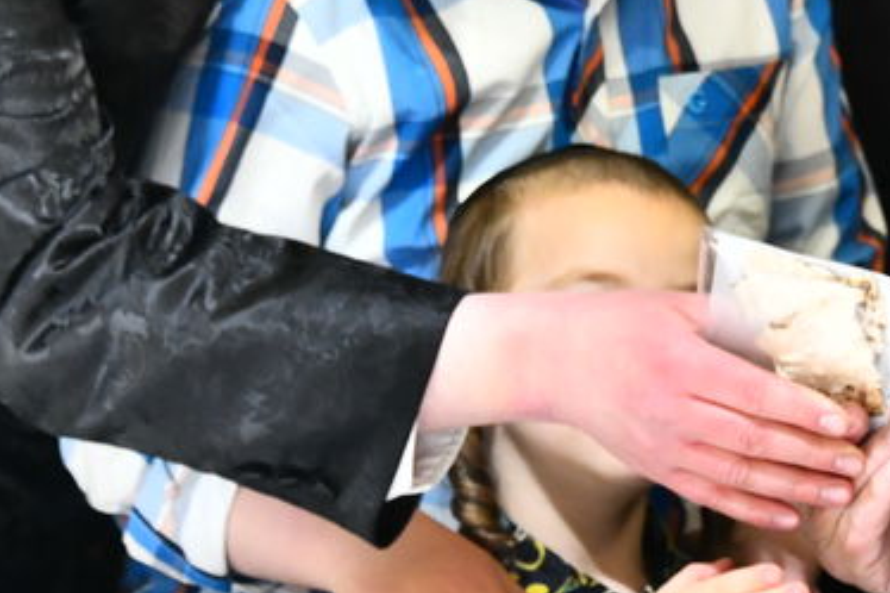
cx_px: 783
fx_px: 9711
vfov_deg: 3.5
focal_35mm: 393
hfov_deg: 5.2
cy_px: -216
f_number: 5.6
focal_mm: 105
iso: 2000
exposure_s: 1/125
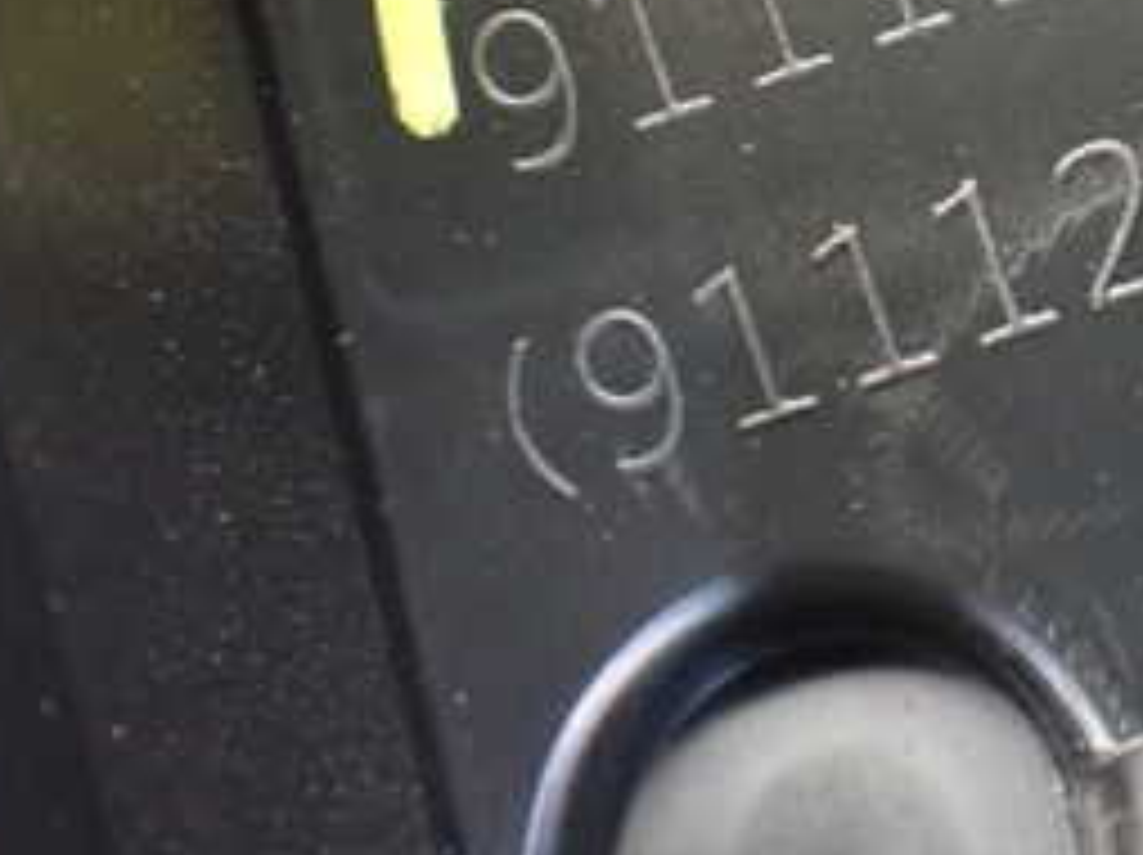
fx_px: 2342
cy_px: -104
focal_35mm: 71
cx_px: 1138
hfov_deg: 26.0
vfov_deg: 19.7
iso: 800
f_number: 2.3
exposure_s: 1/30
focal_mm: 5.4
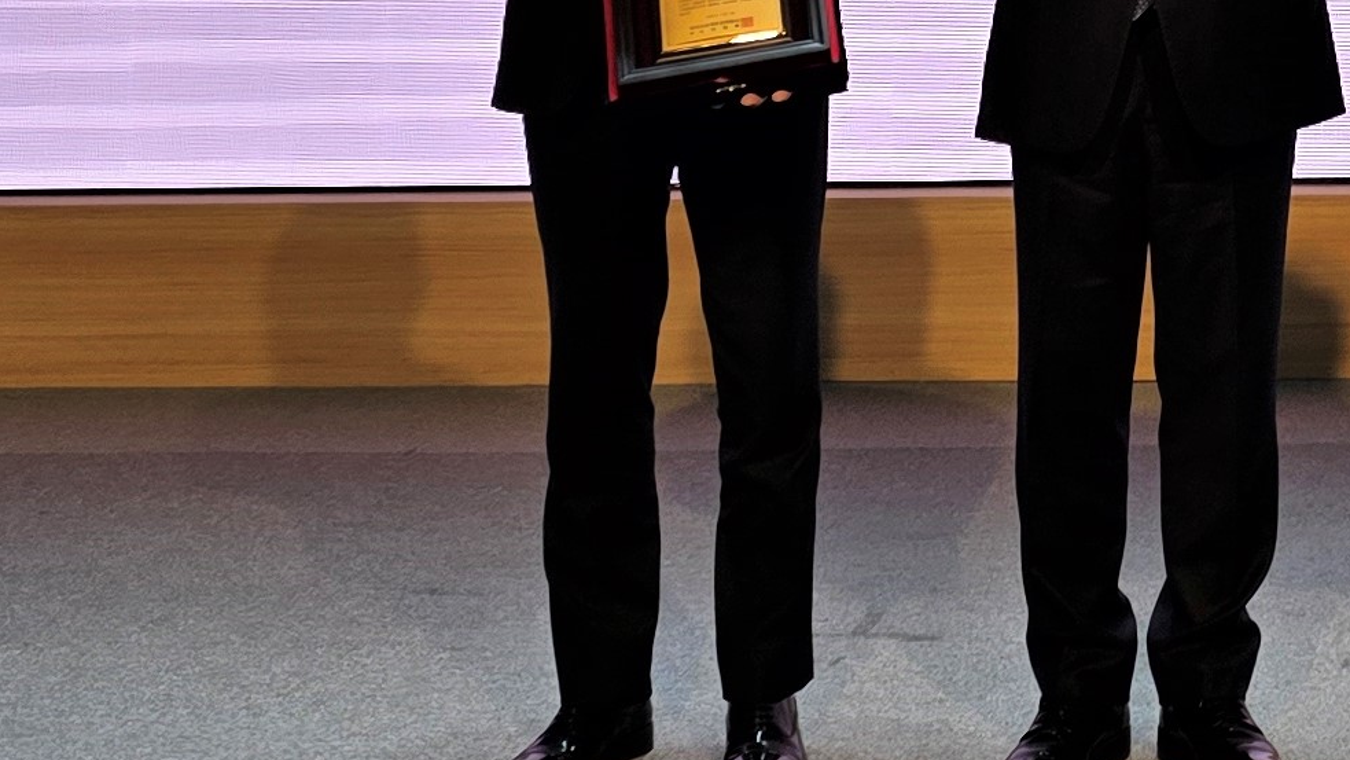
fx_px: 2219
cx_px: 1095
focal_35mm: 62
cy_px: -156
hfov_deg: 32.8
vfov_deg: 18.4
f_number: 1.7
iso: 32
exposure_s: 1/180
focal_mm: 6.25
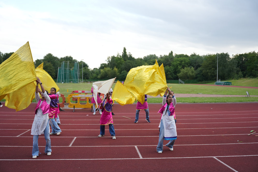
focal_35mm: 37
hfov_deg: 52.2
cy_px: 87
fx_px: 263
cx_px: 130
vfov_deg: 36.2
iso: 250
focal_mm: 35.7
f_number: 2.8
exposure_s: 1/640
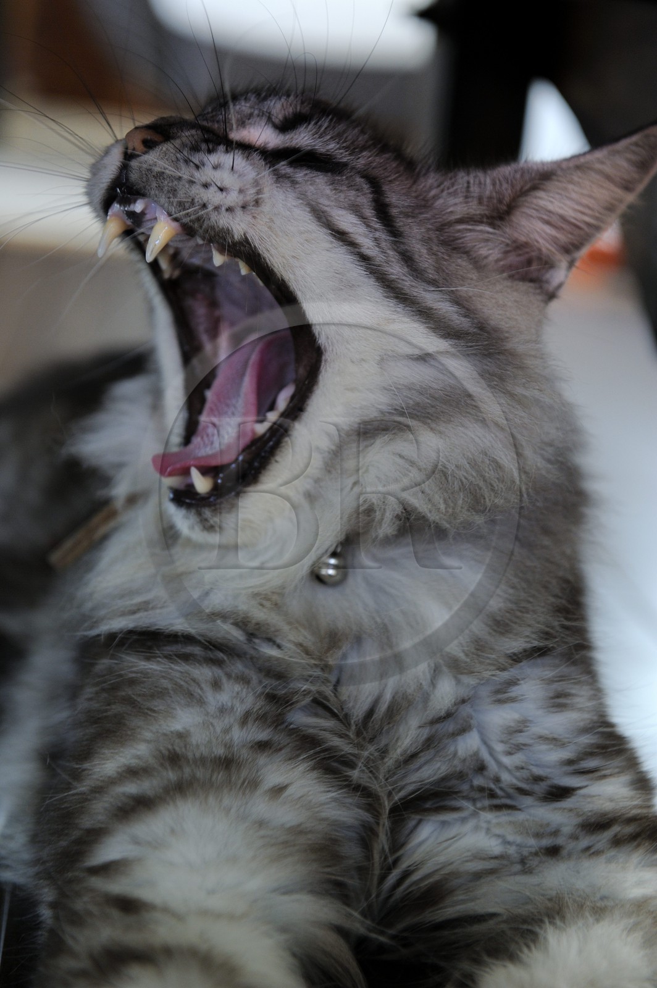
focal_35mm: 70
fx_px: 1919
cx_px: 328
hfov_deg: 19.4
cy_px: 494
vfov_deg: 28.9
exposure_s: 1/60
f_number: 4
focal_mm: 70
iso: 1000
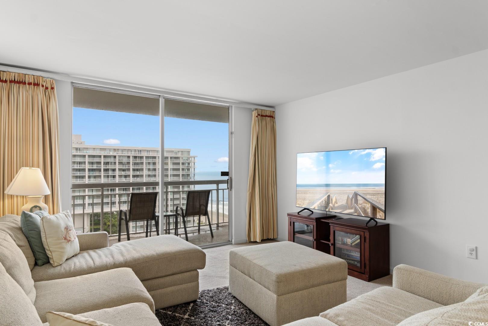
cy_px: 163
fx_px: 285
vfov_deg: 59.5
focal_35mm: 21
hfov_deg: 81.2
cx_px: 244
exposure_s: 1/2
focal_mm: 14
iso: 100
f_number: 5
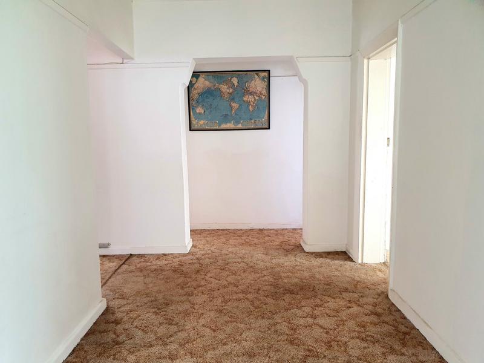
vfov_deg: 53.1
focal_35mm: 26
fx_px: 364
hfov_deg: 67.3
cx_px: 242
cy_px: 182
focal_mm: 4.32
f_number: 2.4
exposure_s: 1/100
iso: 250
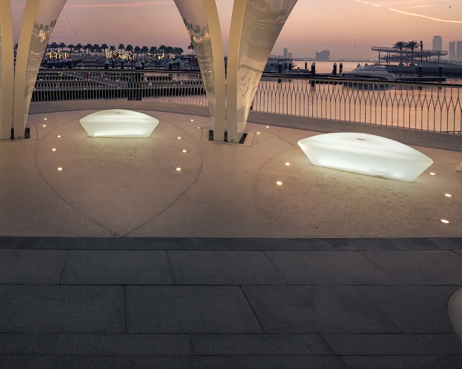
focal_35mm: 24
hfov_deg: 65.9
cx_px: 114
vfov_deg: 54.9
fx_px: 328
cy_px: 76
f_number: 5.6
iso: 500
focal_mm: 8
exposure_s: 1/60
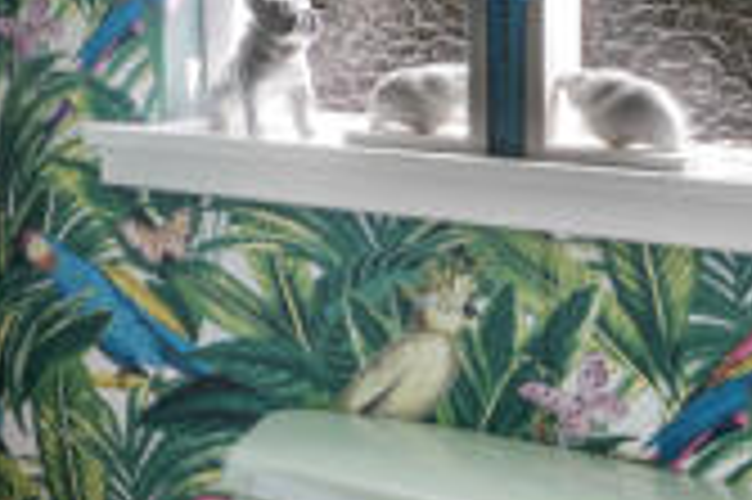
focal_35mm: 86
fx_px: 1795
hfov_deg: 17.8
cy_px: -164
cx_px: -680
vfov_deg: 15.1
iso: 100
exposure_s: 6
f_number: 10
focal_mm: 14
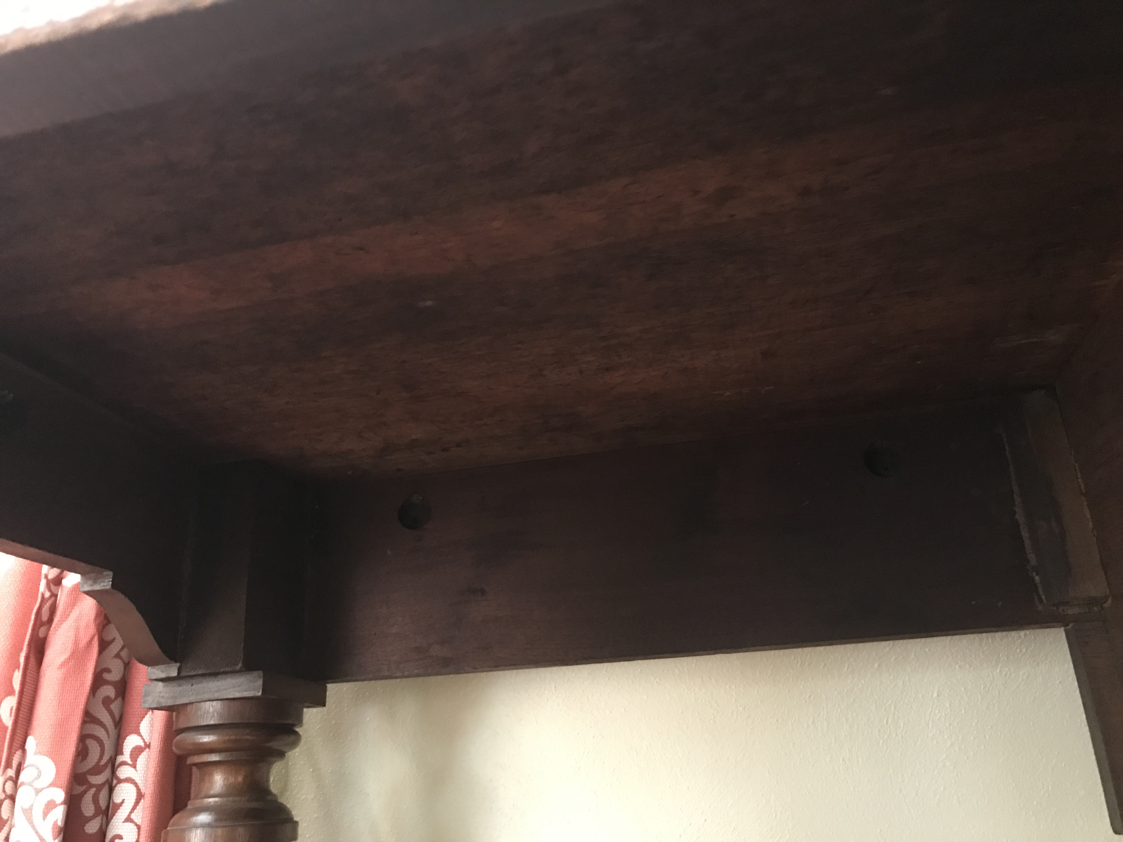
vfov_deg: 49.7
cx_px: 562
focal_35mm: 28
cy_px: 421
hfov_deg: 63.4
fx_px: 908
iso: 100
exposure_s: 1/4
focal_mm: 3.99
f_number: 1.8
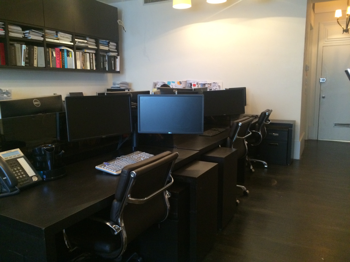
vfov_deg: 48.2
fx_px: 293
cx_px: 175
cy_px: 131
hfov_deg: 61.7
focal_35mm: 29
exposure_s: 1/30
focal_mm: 4.15
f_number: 2.2
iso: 320
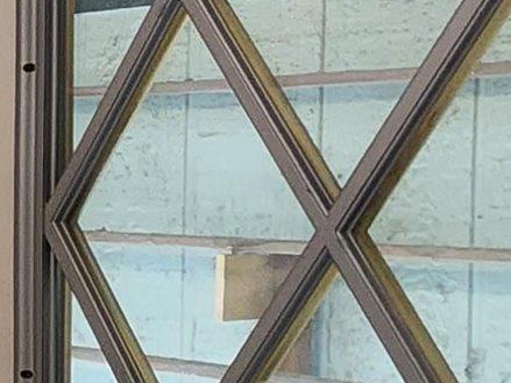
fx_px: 1343
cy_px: 217
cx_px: -996
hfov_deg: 11.7
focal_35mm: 91
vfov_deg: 16.2
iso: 320
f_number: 2.2
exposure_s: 1/60
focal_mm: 2.2
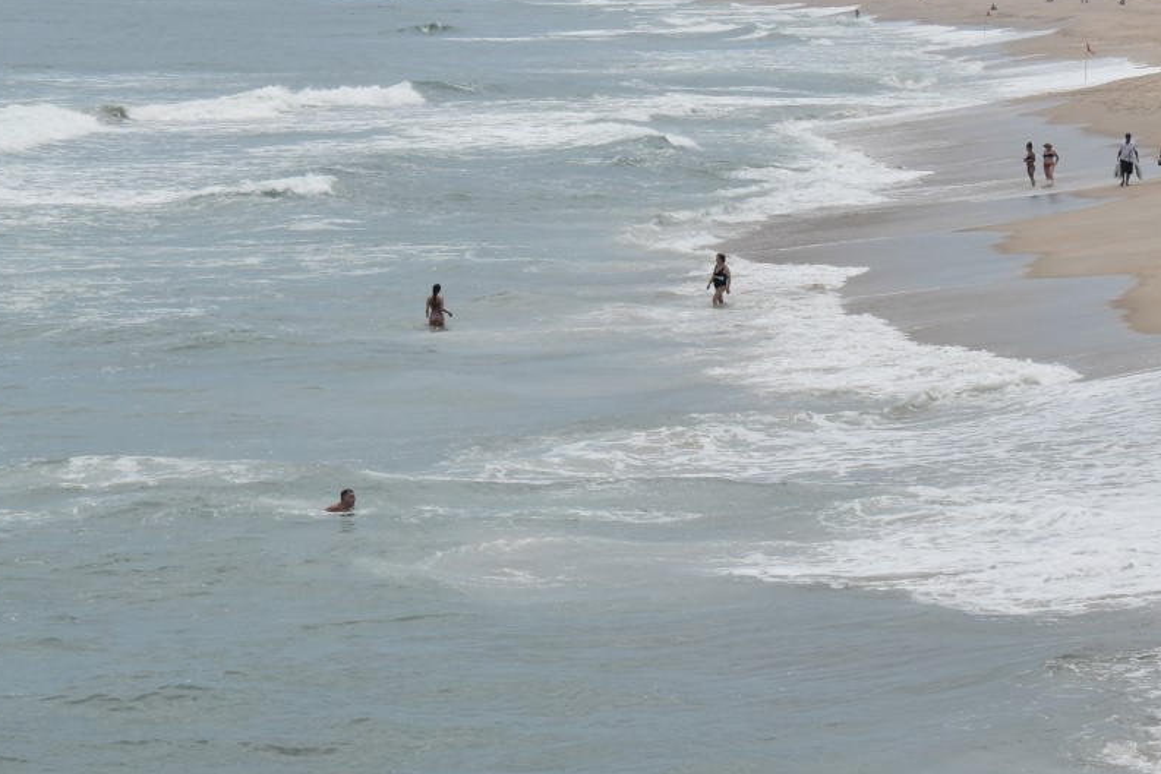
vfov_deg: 9.3
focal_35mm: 147
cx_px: 673
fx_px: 4741
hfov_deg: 14.0
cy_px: 243
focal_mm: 48
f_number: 11
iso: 280
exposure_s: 1/500
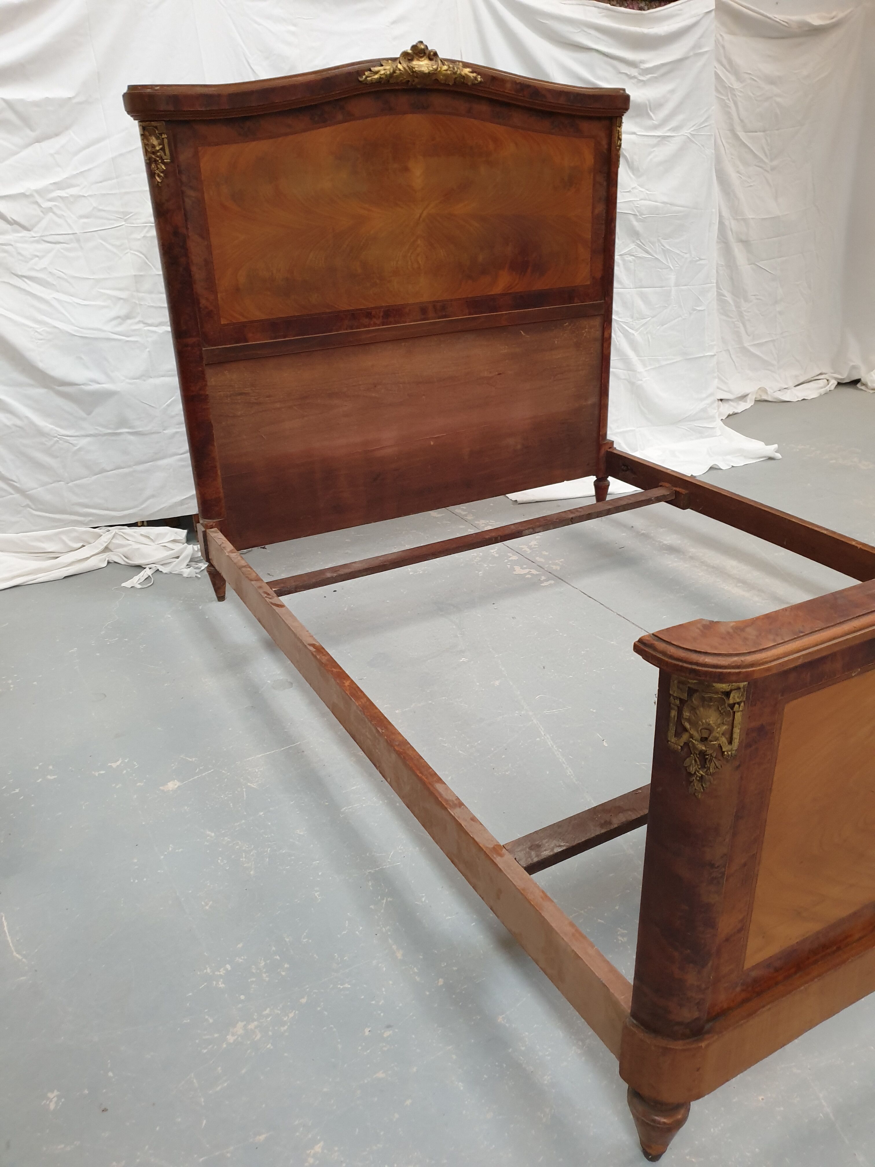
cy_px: 584
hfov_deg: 53.1
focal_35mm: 26
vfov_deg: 67.3
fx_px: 876
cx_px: 438
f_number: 1.5
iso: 250
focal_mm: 4.3
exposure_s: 1/21
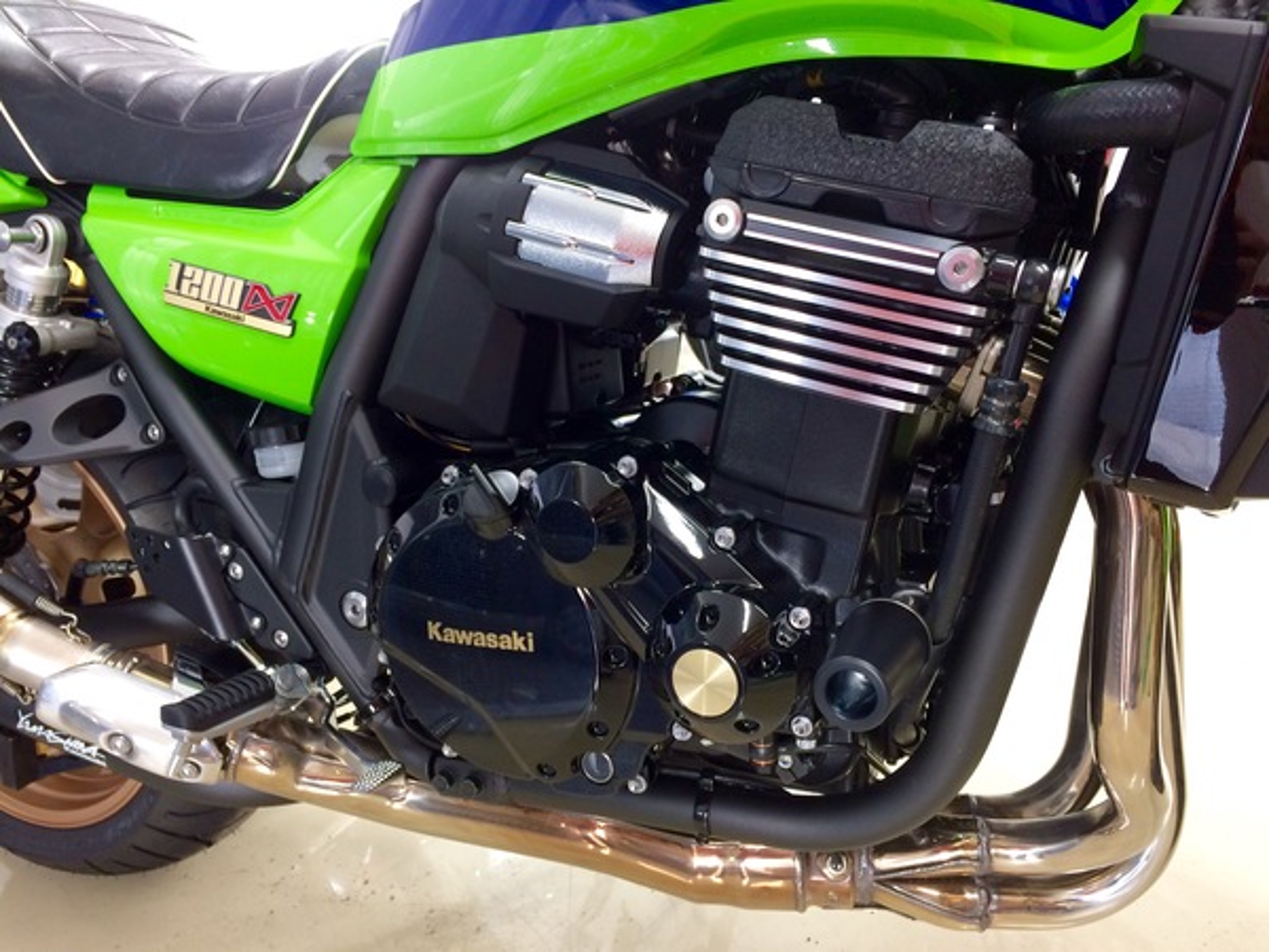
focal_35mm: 29
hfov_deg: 61.7
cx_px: 634
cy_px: 476
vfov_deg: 48.2
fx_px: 1063
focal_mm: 4.15
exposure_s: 1/30
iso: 64
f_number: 2.2
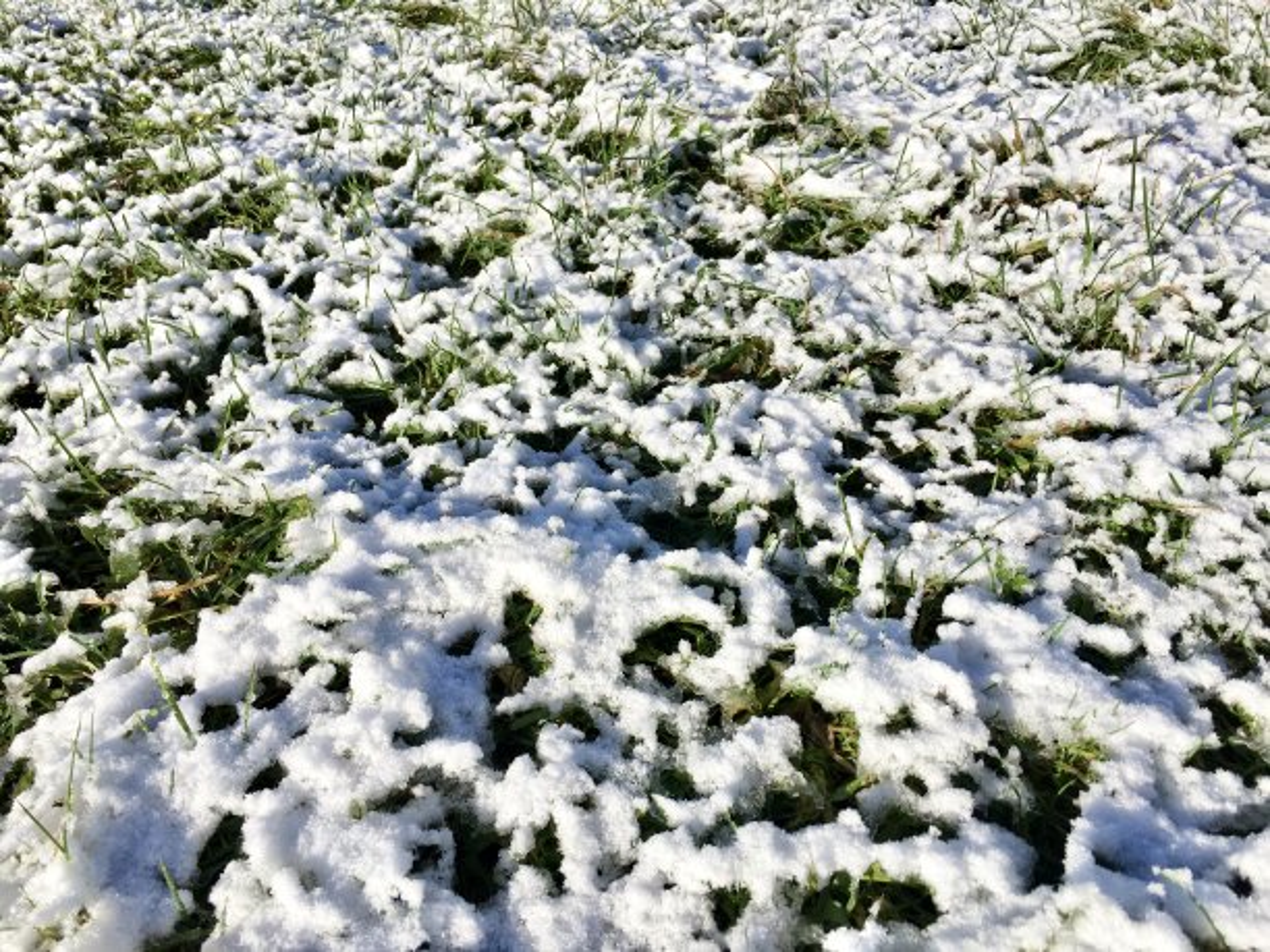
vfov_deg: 48.2
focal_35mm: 29
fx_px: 1064
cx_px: 635
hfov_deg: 61.7
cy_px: 476
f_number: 2.2
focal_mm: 4.15
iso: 25
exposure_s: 1/2653
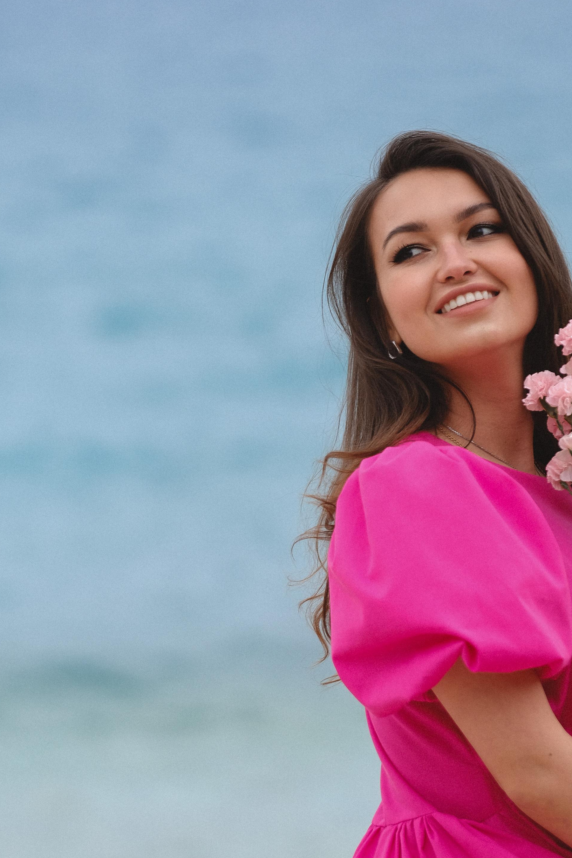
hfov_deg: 7.2
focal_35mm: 192
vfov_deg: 10.7
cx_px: 227
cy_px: 526
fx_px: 4576
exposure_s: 1/500
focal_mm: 90
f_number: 2
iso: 160
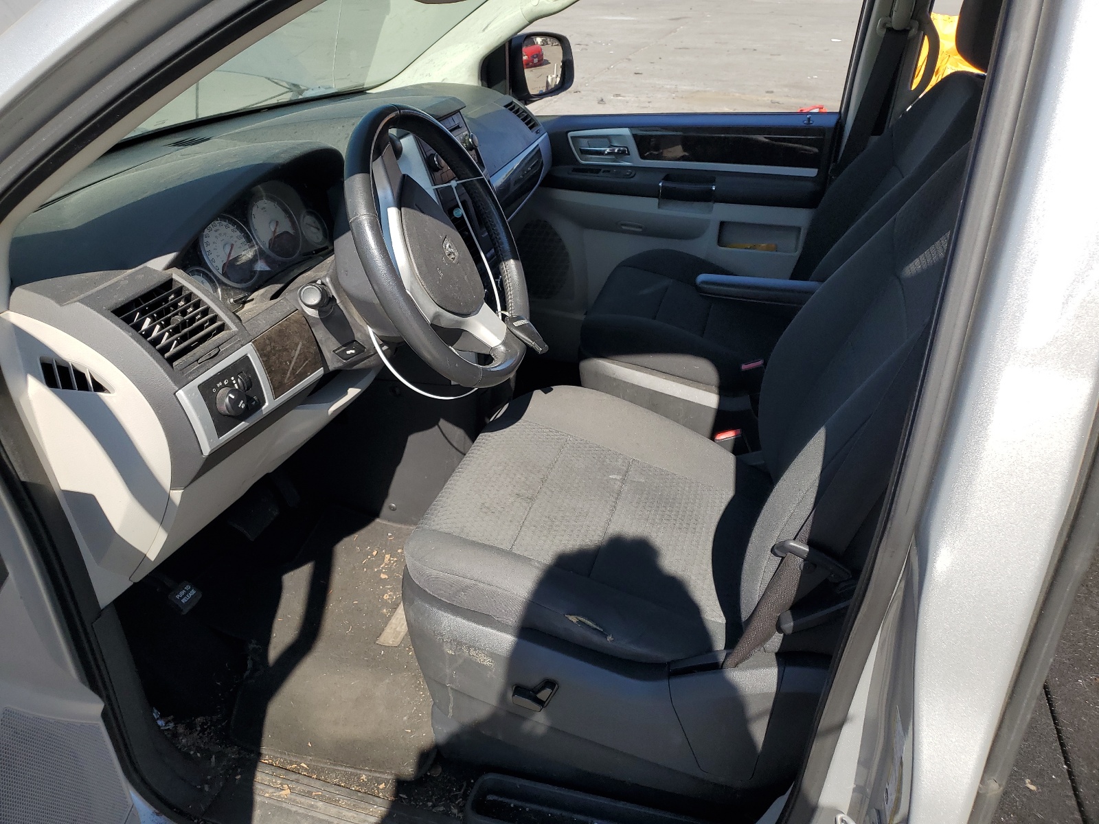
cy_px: 412
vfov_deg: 53.1
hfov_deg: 67.3
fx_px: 825
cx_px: 550
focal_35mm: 26
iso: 50
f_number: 1.5
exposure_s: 1/2000
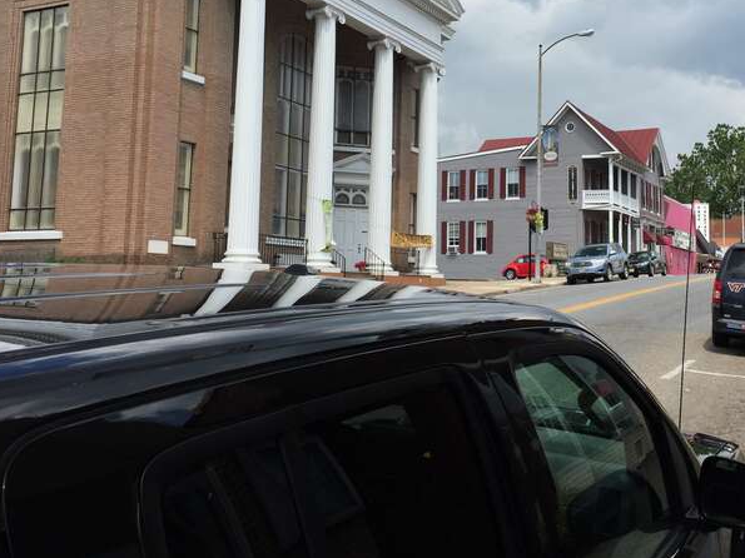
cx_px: 486
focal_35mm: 39
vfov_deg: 36.4
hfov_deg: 47.2
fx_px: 839
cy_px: 188
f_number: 2.2
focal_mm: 4.15
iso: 32
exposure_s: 1/1980
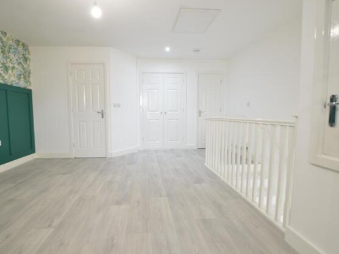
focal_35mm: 17
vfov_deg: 74.7
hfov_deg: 90.7
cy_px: 129
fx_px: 166
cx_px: 151
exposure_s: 1/13
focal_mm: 10
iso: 400
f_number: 4
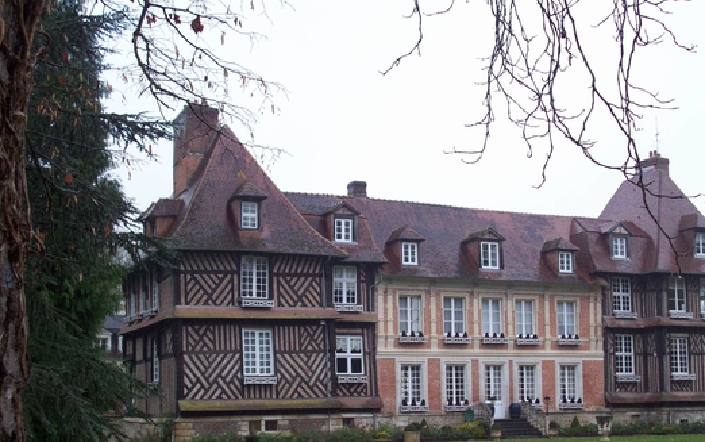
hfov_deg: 36.2
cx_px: 398
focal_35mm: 56
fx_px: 1077
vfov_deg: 23.1
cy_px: 296
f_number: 3.1
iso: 80
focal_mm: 7.6
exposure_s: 1/77.4
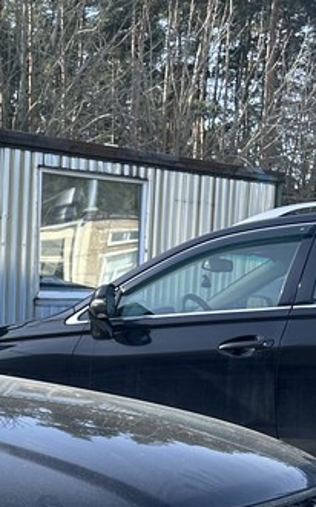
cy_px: 444
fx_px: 1090
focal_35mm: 79
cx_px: -193
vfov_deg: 25.4
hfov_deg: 15.0
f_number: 1.78
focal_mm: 6.86
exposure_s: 1/1107
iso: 80
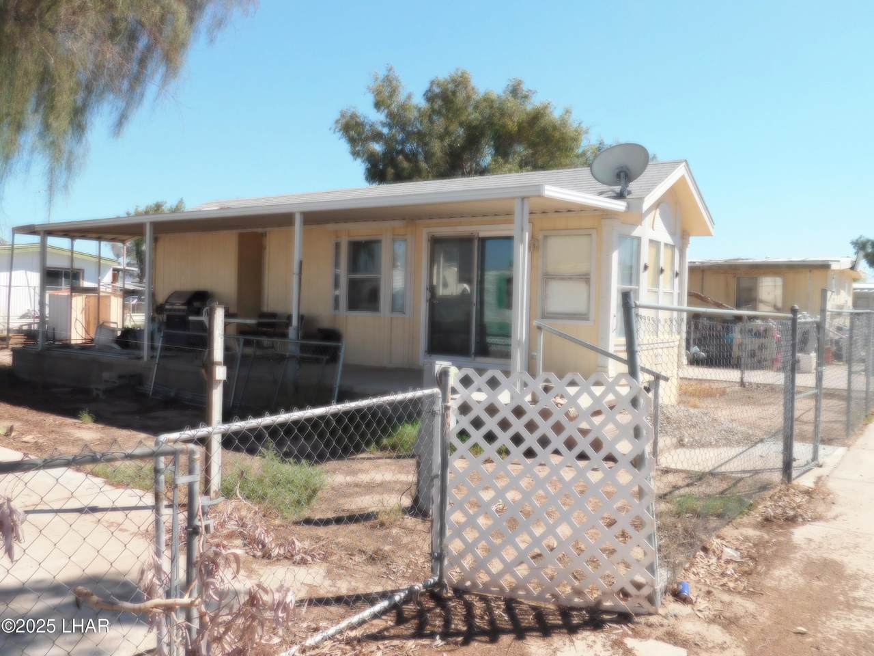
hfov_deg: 60.0
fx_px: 757
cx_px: 437
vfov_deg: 46.8
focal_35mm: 30
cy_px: 328
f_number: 6.4
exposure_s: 1/400
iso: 125
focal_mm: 5.3
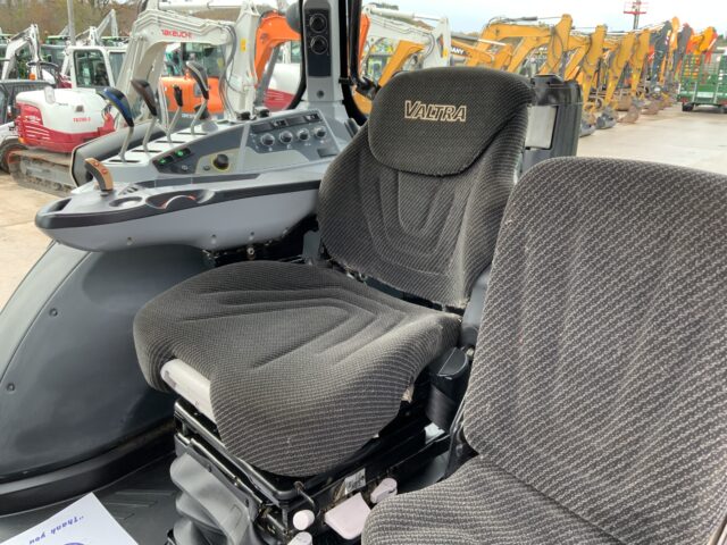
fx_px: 609
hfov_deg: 61.7
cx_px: 364
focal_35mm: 29
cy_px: 272
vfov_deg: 48.2
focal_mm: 3
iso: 64
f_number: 1.8
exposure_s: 1/122
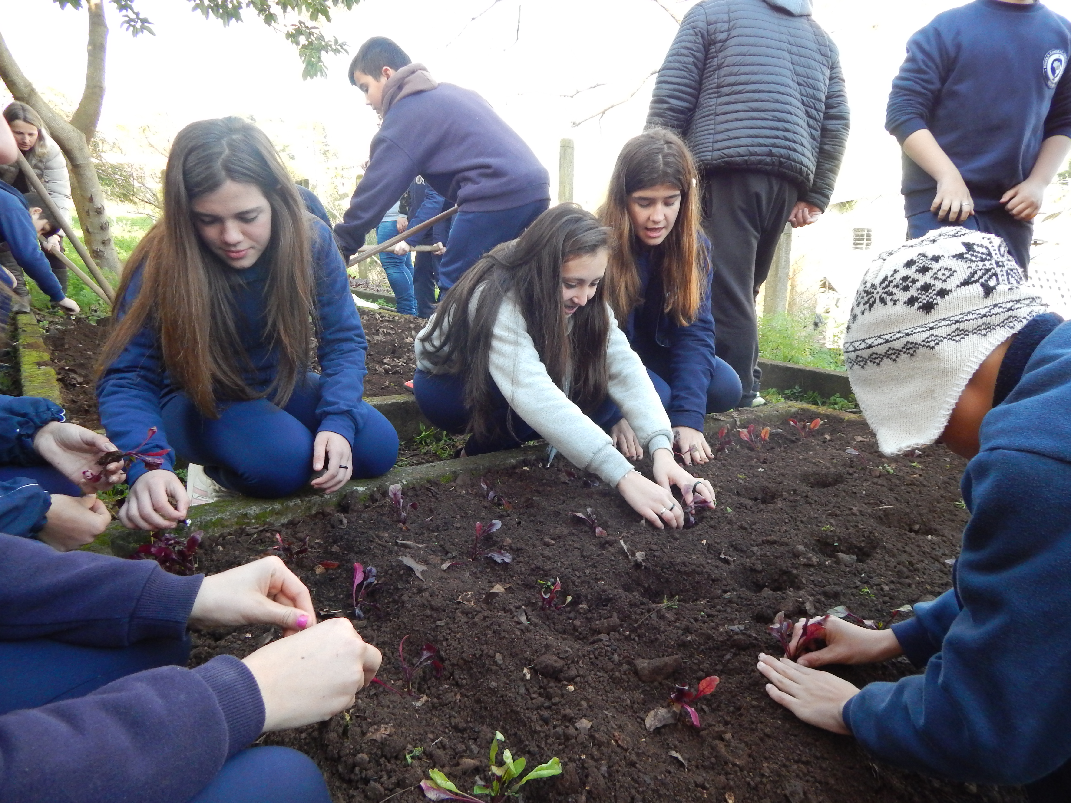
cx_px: 536
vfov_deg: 58.9
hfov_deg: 73.9
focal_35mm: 23
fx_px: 712
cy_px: 402
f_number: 3
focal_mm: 4
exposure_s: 1/160
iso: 400
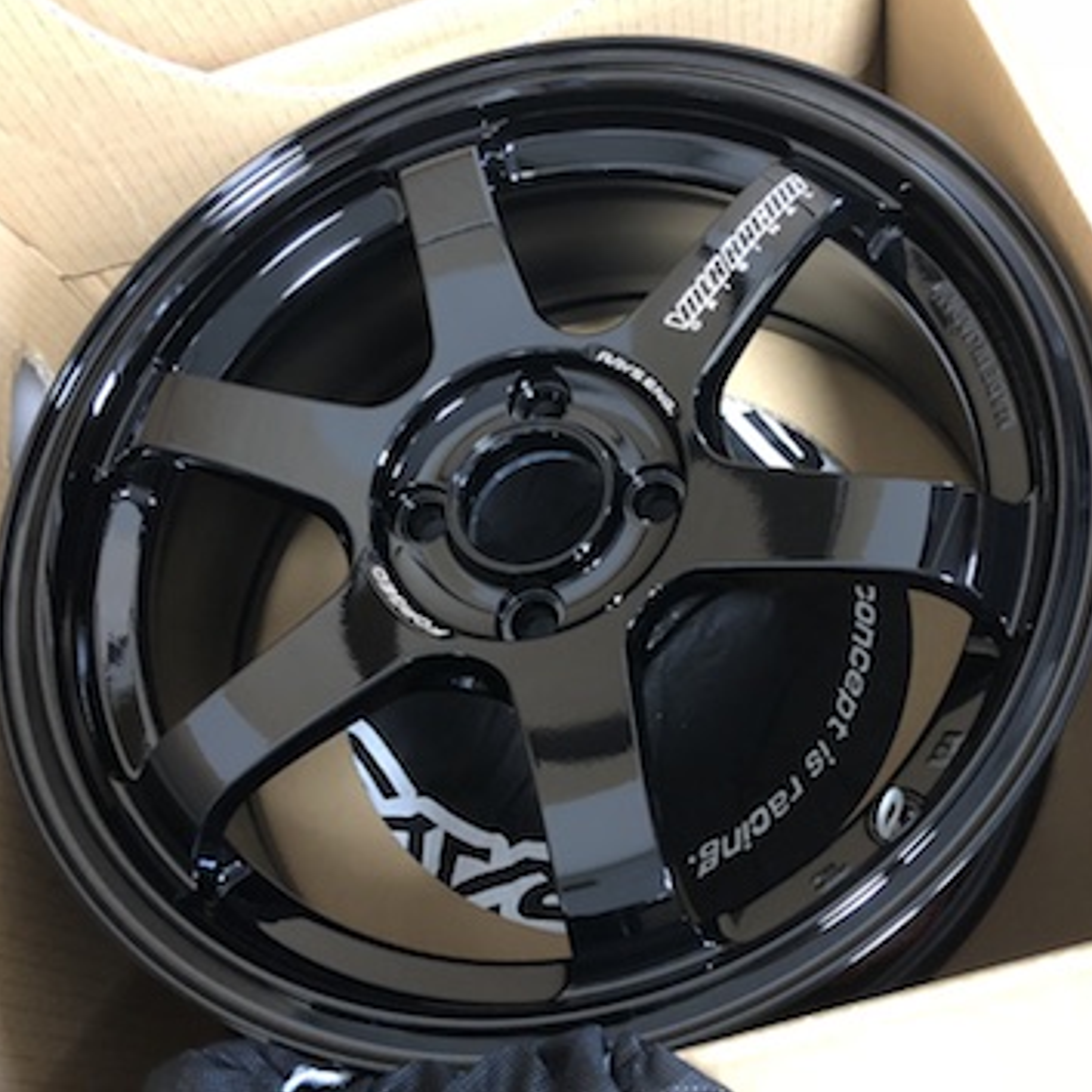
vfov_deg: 47.2
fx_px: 1249
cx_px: 602
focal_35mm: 35
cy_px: 517
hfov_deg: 47.1
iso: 100
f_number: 1.8
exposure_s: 1/4
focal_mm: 4
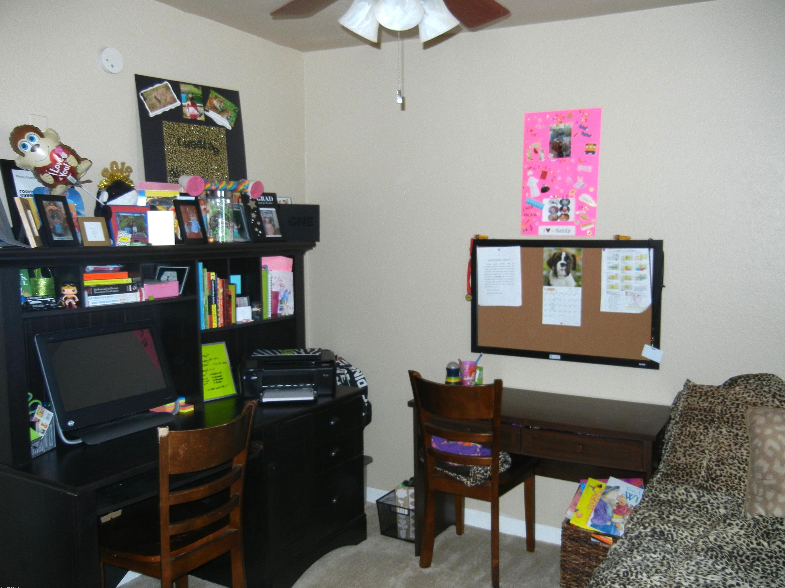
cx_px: 400
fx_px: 703
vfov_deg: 45.4
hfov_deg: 58.3
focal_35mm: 31
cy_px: 304
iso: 226
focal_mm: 5.4
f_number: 3.5
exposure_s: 1/30
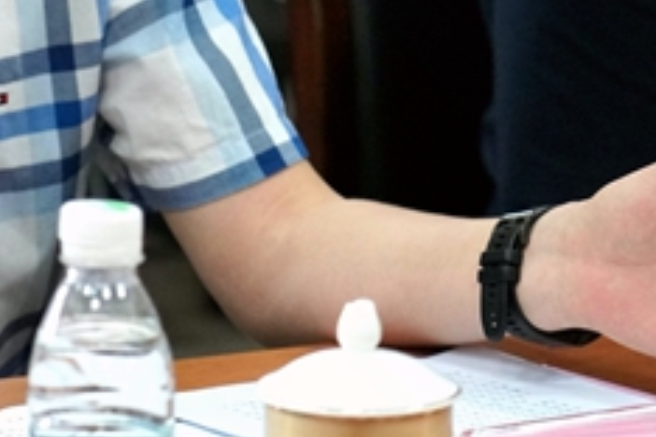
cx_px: 76
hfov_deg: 8.2
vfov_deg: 5.5
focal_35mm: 250
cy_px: -21
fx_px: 4555
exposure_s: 1/160
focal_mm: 73
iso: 5000
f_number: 4
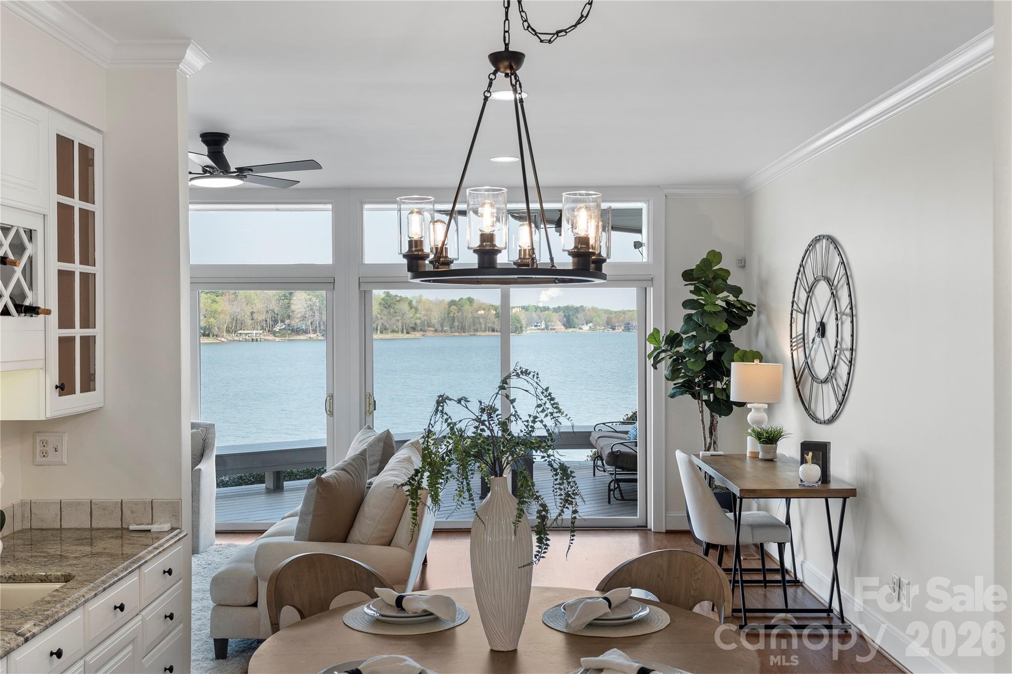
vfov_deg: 37.8
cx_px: 506
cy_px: 337
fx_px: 984
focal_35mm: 35
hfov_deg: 54.4
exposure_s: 1/6
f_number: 8
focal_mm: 35
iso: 250
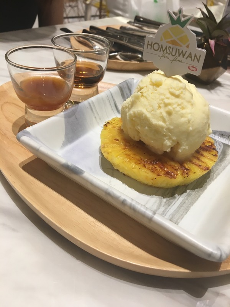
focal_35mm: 29
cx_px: 115
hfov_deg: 48.2
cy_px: 154
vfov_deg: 61.7
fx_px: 257
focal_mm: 4.15
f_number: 2.2
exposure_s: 1/33
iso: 64
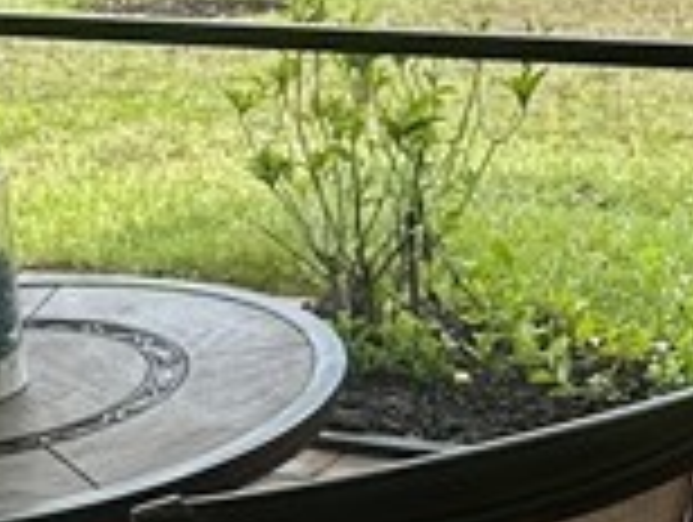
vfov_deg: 15.9
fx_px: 1865
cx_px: 698
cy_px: 202
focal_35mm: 93
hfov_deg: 20.4
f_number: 2.2
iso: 40
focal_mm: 2.22
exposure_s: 1/548
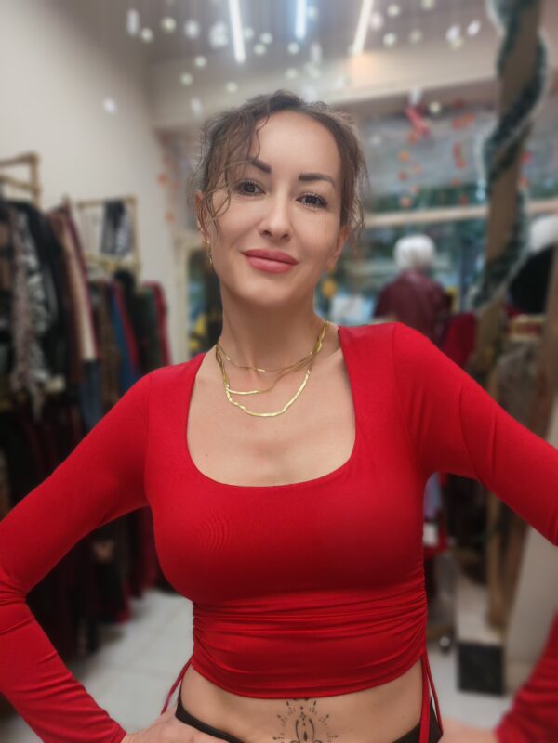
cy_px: 372
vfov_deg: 69.4
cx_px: 279
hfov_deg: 54.9
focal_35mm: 25
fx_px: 537
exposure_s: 1/50
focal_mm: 2.98
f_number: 2.1
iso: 200
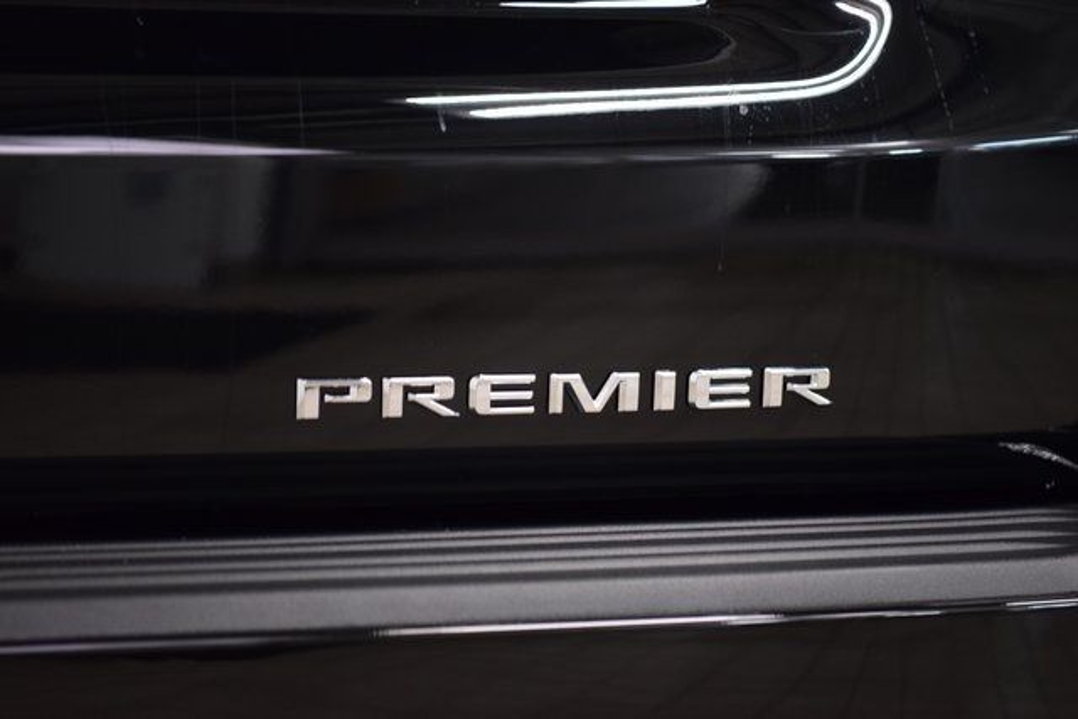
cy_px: 360
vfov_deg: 13.0
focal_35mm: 105
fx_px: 3145
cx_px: 539
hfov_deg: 19.5
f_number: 2.8
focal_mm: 70
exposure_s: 1/80
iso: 1600
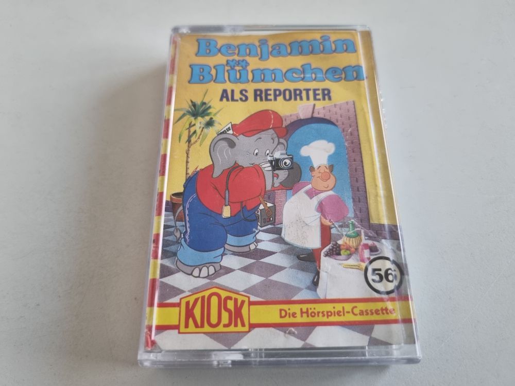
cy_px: 193
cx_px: 258
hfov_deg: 67.3
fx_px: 387
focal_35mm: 26
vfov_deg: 53.1
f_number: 1.8
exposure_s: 1/100
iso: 200
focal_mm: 5.4
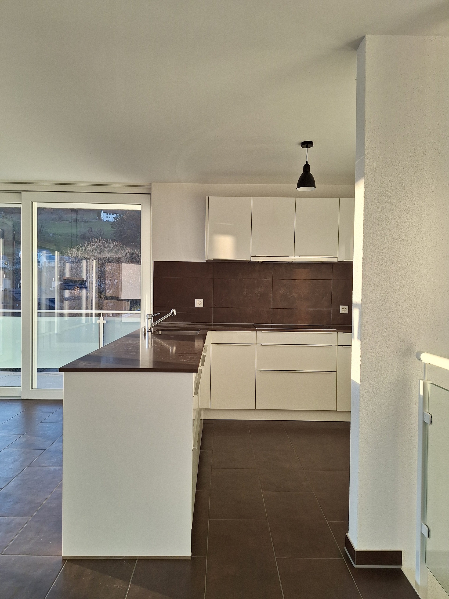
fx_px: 398
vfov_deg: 73.9
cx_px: 224
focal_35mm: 23
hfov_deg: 58.9
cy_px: 300
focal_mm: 5.54
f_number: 1.8
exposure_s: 1/149
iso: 40
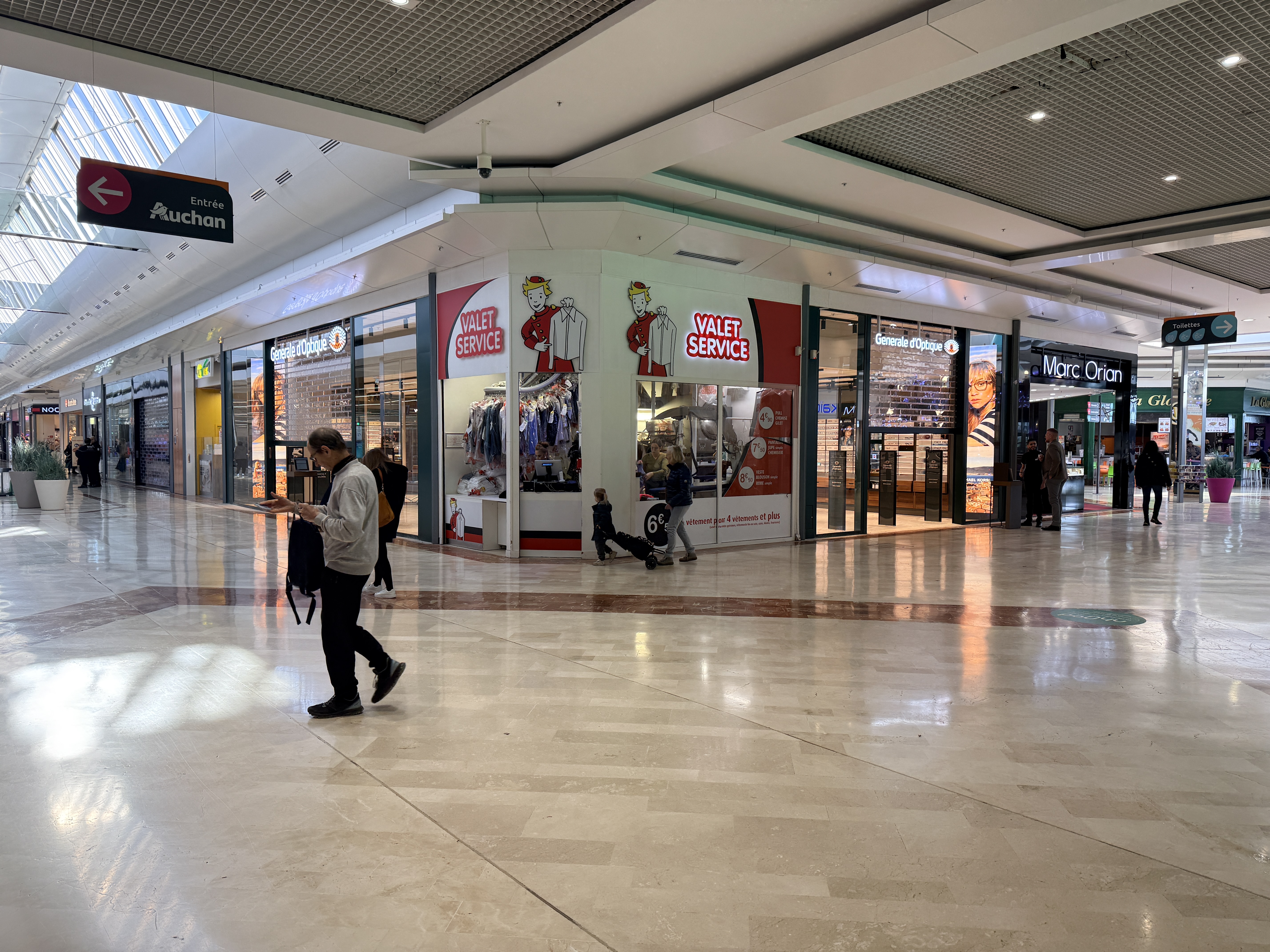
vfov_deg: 56.8
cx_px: 635
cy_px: 476
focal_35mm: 24
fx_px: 881
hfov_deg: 71.6
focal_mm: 6.76
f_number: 1.78
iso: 80
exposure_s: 1/100
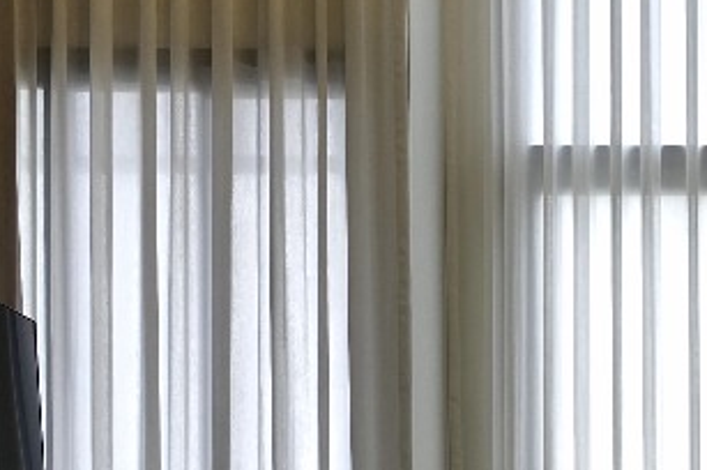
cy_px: 687
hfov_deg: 25.1
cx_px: 654
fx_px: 1530
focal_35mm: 78
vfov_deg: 16.1
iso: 40
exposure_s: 1/180
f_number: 1.7
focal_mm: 6.3
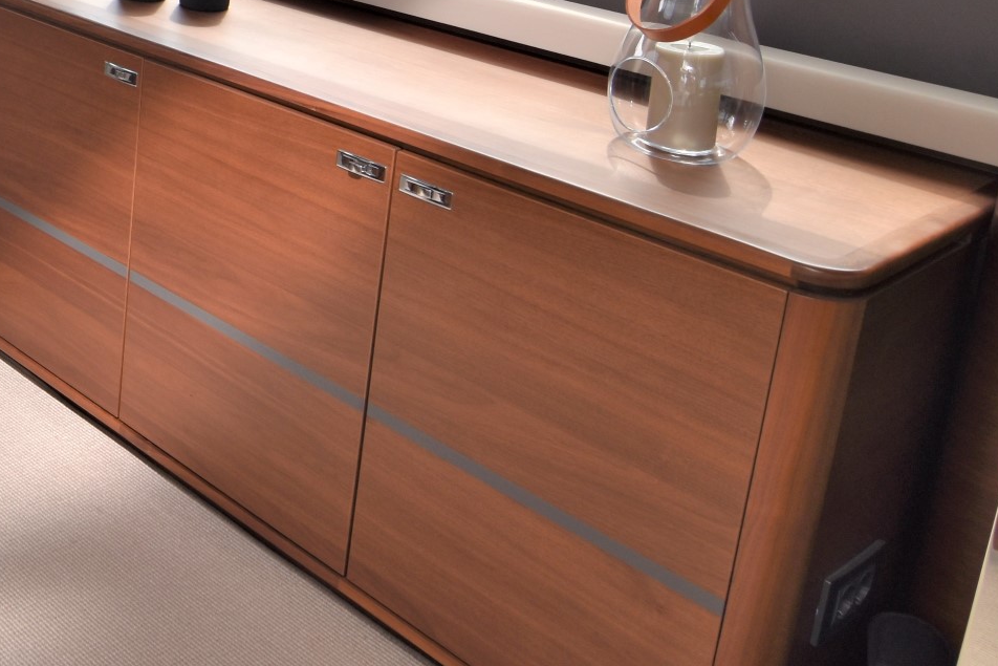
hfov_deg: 35.2
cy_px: -54
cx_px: -211
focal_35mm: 43
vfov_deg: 28.4
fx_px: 1201
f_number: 5.6
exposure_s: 1/125
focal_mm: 11
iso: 140
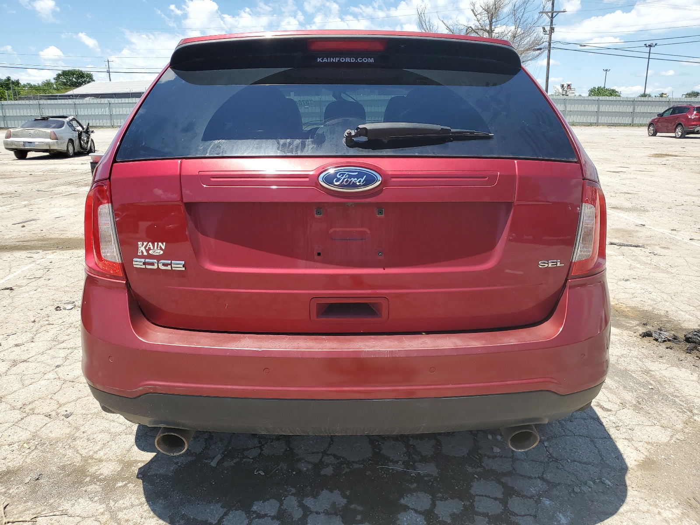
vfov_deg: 53.1
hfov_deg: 67.3
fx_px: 526
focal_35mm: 26
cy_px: 262
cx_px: 350
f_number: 1.5
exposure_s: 1/2000
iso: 50
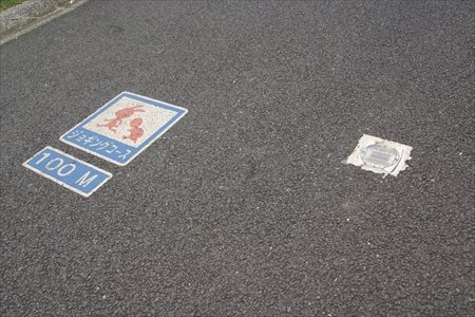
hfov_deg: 57.2
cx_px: 238
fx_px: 435
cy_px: 158
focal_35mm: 33
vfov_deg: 40.0
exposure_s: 1/100
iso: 100
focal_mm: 22
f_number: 9
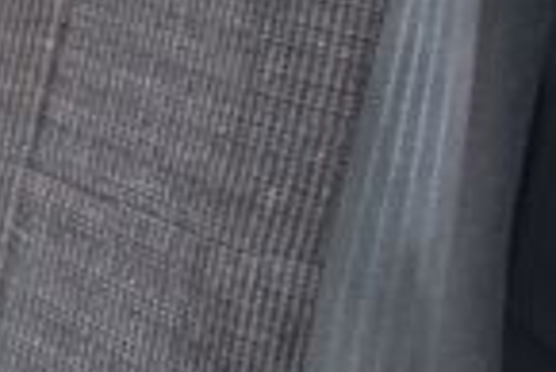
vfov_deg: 11.4
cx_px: -602
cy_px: 12
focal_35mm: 119
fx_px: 1840
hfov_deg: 14.1
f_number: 5.6
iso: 800
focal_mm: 18
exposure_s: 1/125
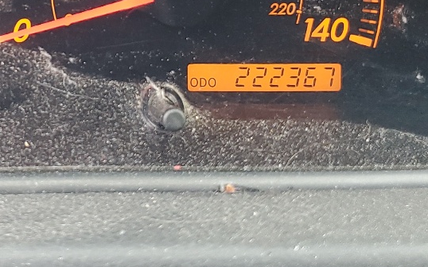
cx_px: 12
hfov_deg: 24.2
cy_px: -24
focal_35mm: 82
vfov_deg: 15.5
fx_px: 956
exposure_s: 1/60.2
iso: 85
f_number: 1.5
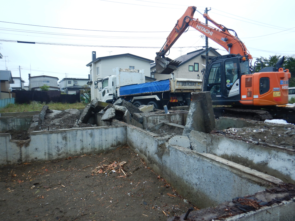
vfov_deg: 56.8
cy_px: 110
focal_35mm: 24
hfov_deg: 71.6
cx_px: 148
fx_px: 205
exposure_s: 1/100
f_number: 2.8
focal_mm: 4.3
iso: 125
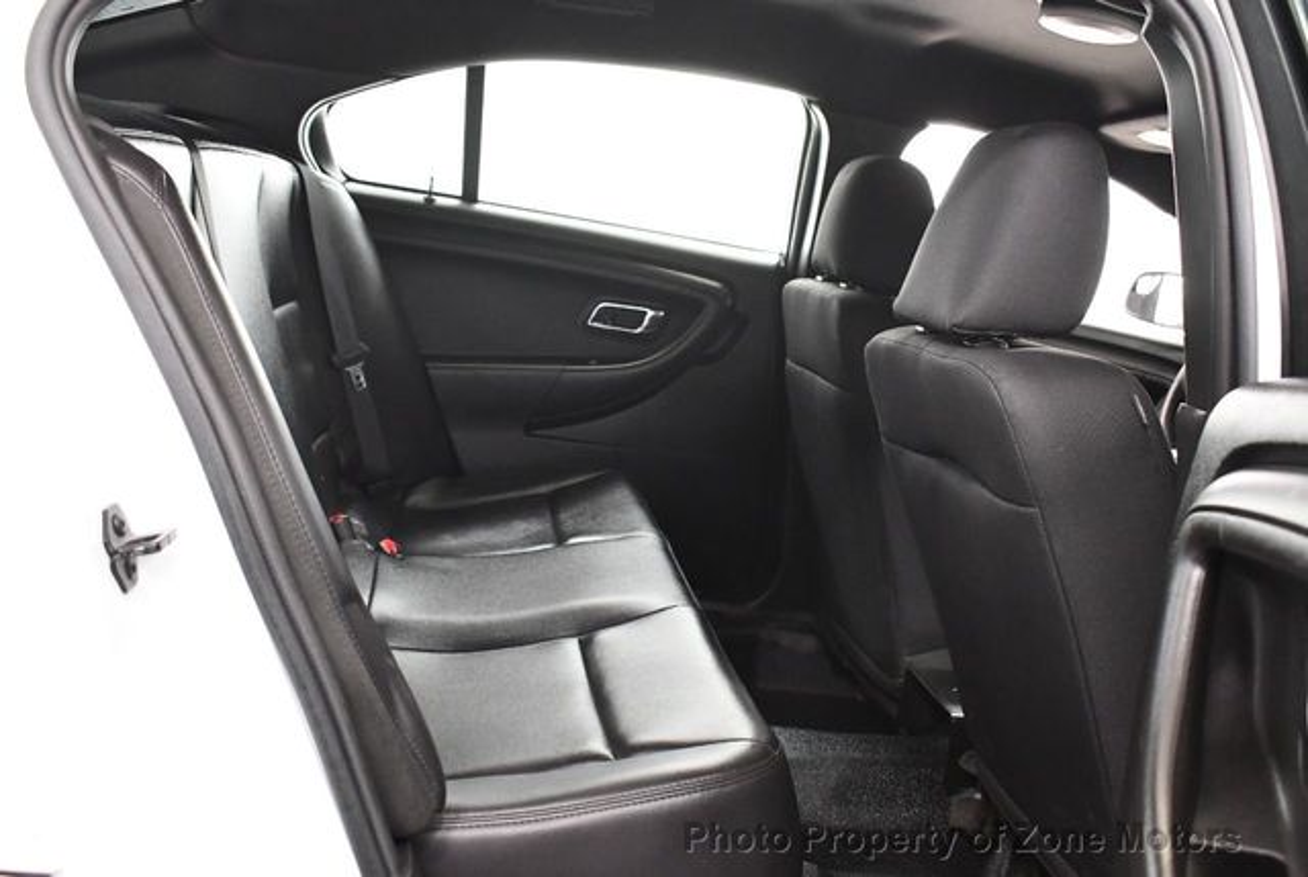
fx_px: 1310
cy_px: 438
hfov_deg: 53.1
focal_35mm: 36
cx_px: 654
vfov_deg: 37.0
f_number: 3.5
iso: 3200
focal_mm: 18
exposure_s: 1/80
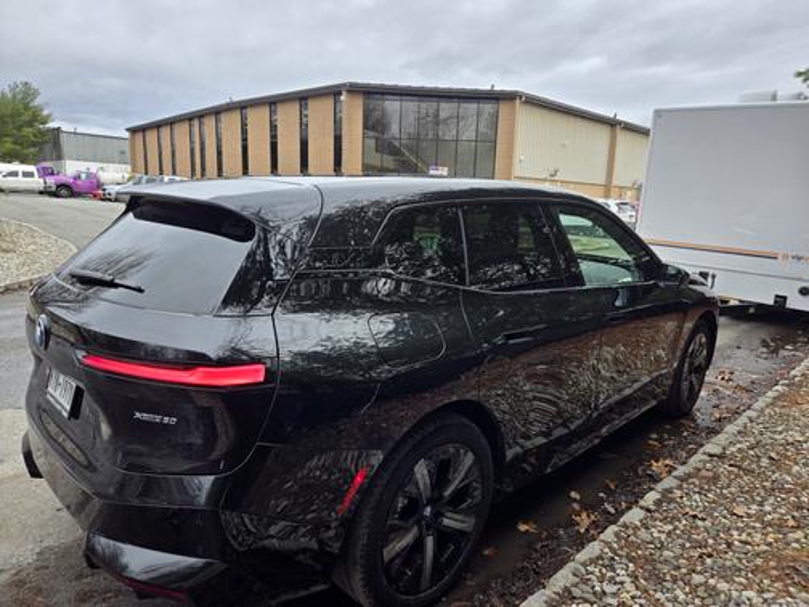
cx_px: 404
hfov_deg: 73.9
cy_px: 304
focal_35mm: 23
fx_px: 538
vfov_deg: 58.9
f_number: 1.8
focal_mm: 5.4
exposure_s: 1/381
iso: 25
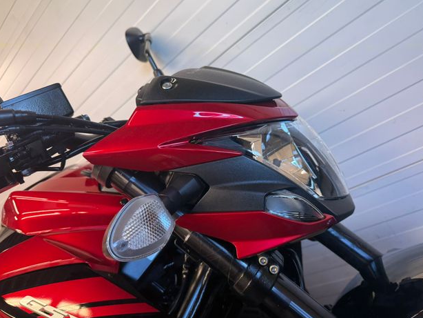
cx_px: 213
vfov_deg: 54.9
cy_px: 154
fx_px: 306
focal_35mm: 25
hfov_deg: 69.4
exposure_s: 1/100
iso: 160
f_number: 1.78
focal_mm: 6.76
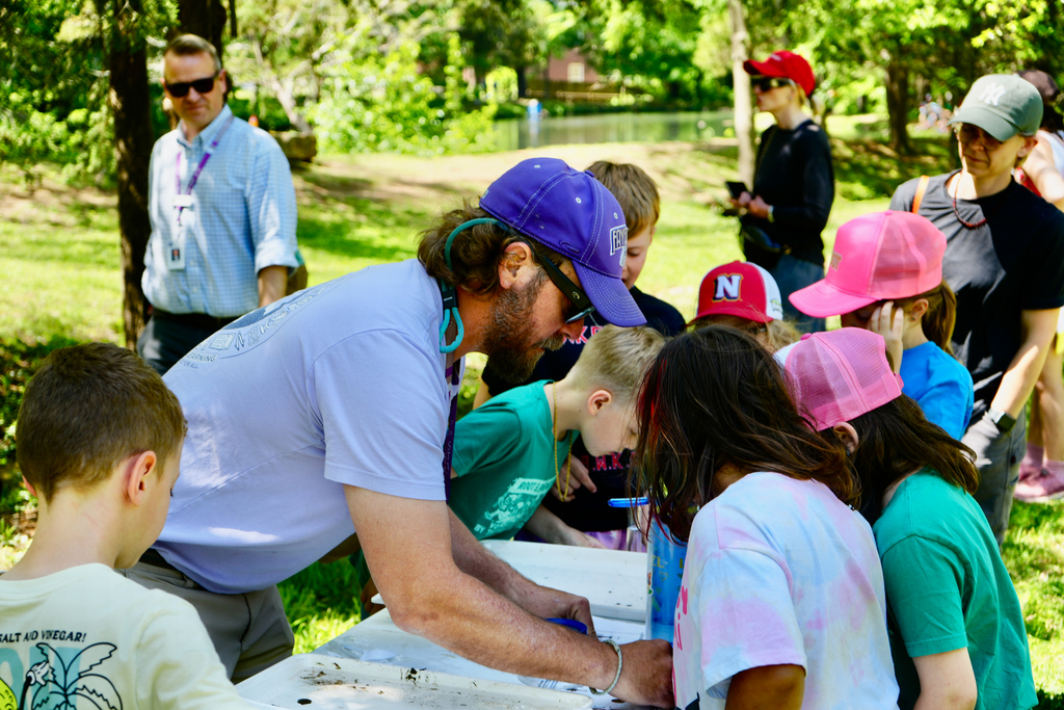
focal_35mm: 52
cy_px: 355
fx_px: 1537
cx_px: 532
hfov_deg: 38.2
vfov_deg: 26.0
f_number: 5.6
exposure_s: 1/125
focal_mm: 52
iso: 100
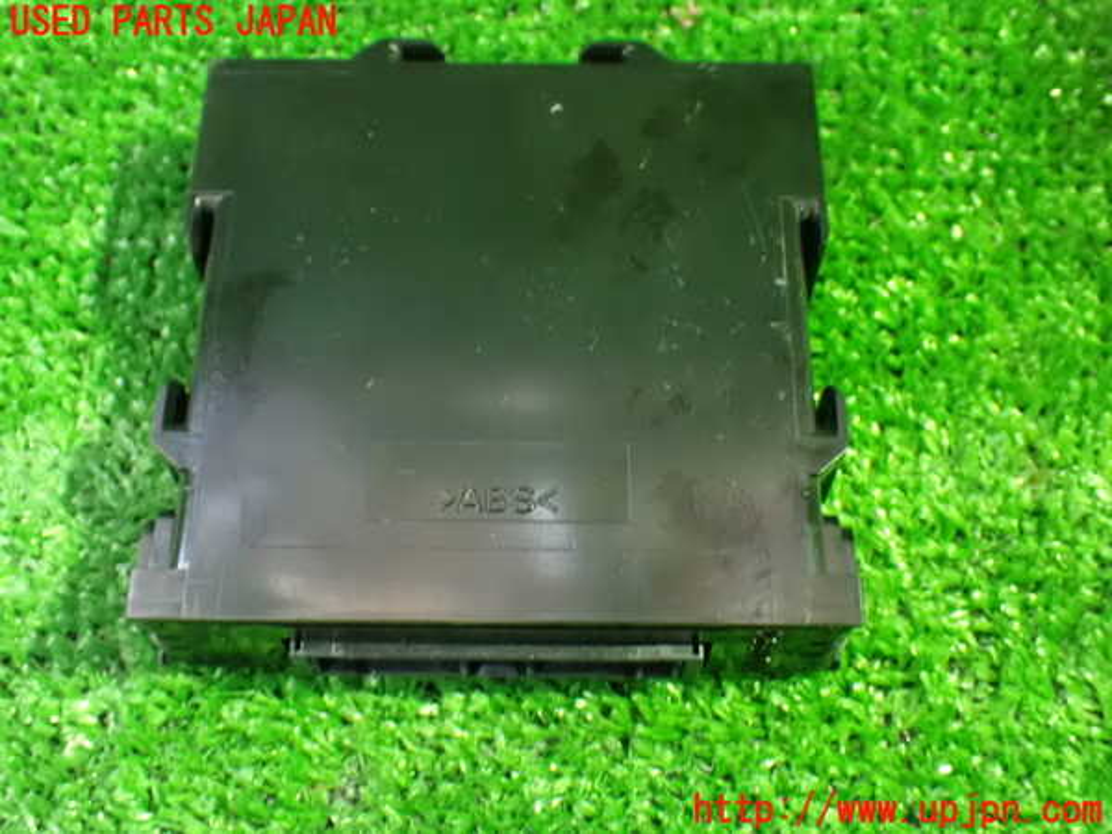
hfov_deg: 42.9
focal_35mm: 44
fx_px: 1413
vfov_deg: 32.9
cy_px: 417
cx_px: 556
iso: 1600
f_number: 2.9
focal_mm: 7.84
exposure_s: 1/15
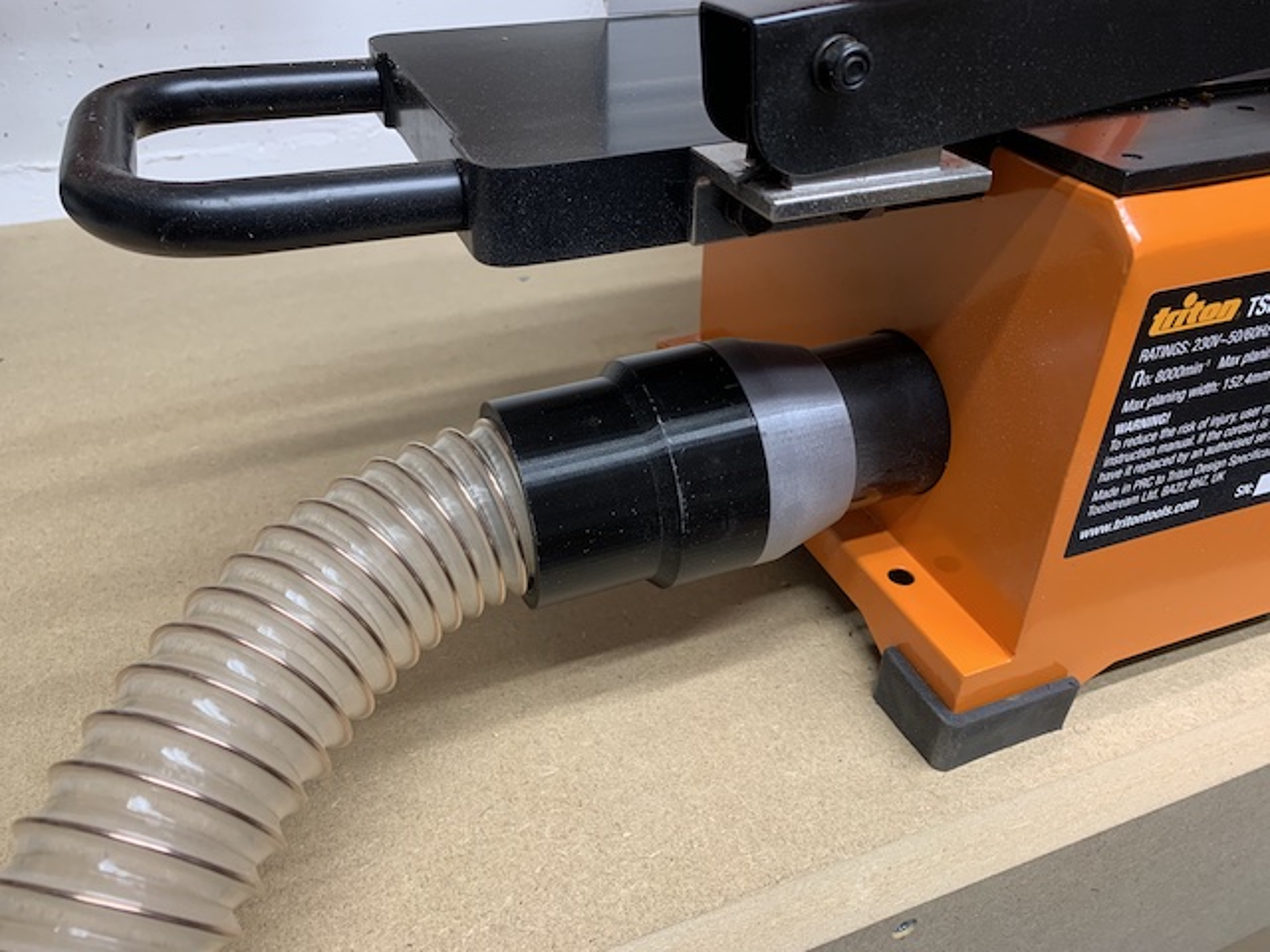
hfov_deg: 67.3
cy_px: 476
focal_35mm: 26
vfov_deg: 53.1
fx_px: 954
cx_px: 635
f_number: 1.8
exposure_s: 1/89
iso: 100
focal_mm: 4.25
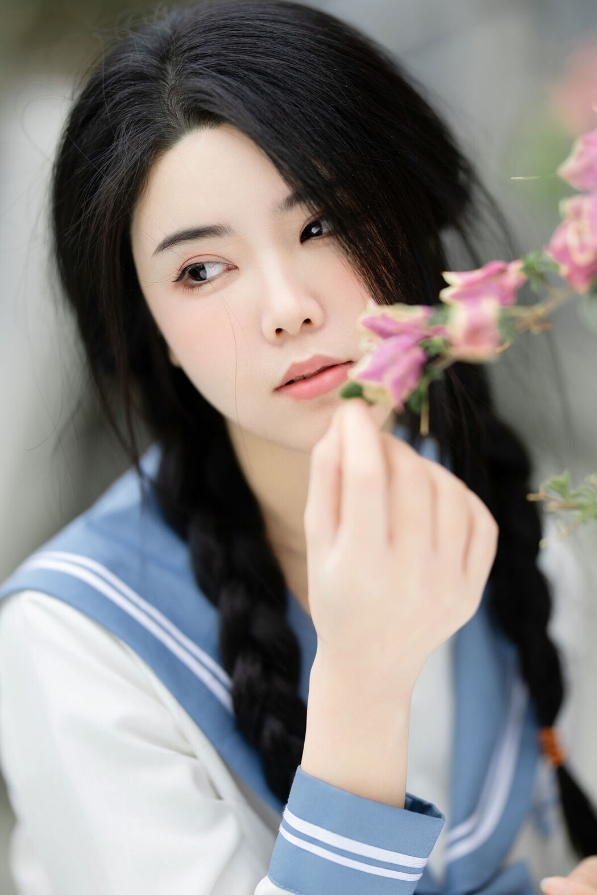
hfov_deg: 16.1
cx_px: 298
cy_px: 448
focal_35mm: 85
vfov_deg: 23.9
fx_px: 2114
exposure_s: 1/320
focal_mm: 85
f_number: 1.2
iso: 100
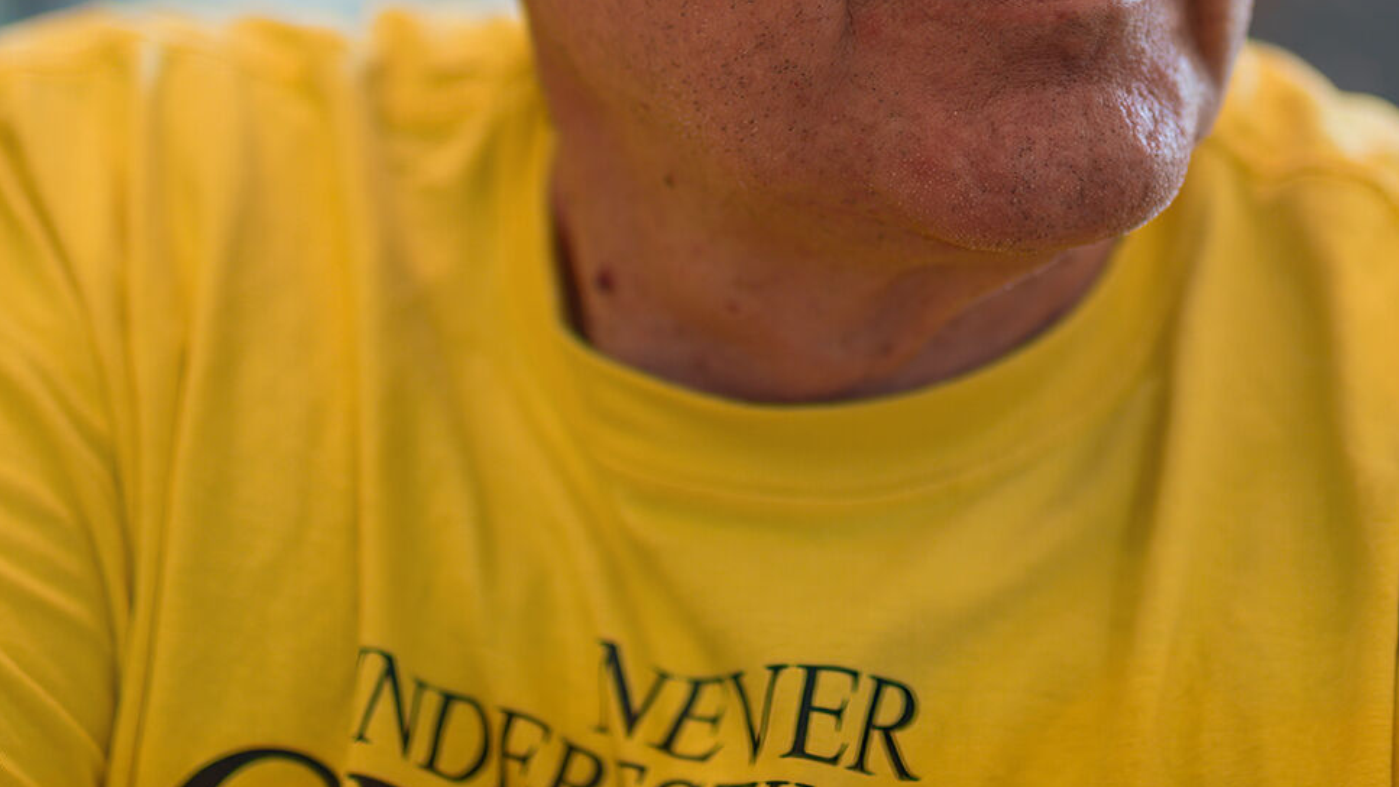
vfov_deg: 9.3
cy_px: 77
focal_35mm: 130
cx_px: 875
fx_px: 4823
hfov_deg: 16.5
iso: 100
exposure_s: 1/80
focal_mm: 50
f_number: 1.4
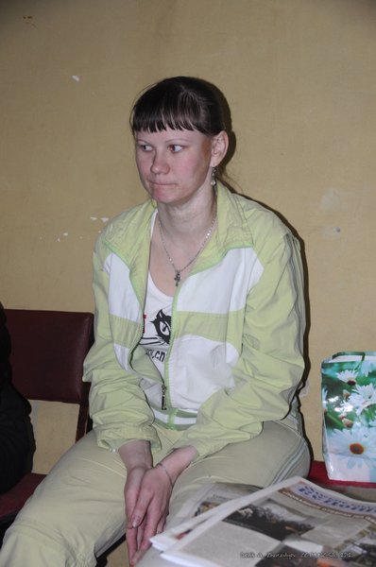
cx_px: 188
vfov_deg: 24.7
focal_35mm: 82
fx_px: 1297
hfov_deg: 16.5
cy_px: 284
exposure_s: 1/60
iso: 200
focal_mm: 55
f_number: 5
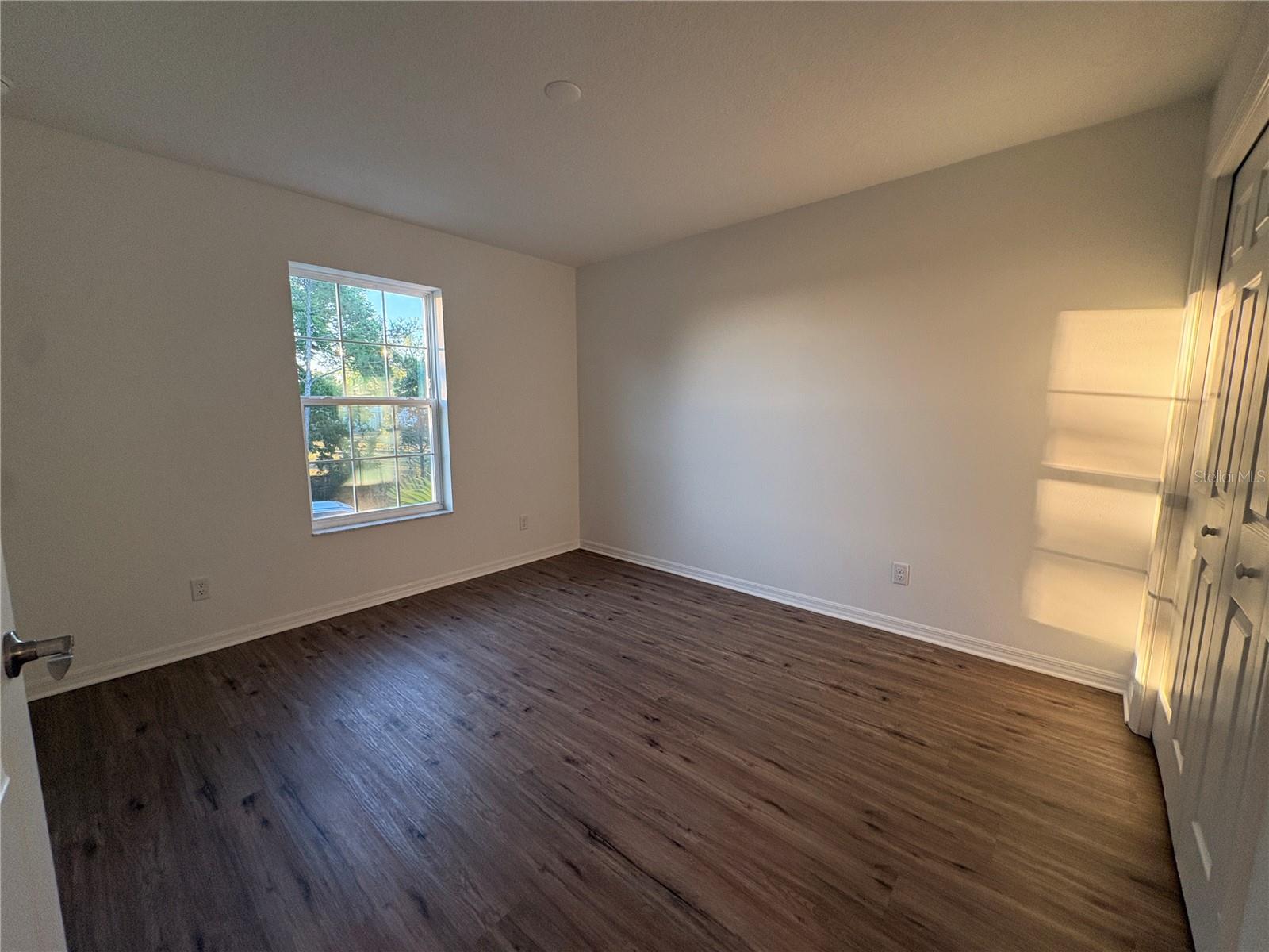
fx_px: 513
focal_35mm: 14
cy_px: 476
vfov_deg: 85.7
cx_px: 634
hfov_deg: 102.1
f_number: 2.2
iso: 250
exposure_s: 1/120
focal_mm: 2.22
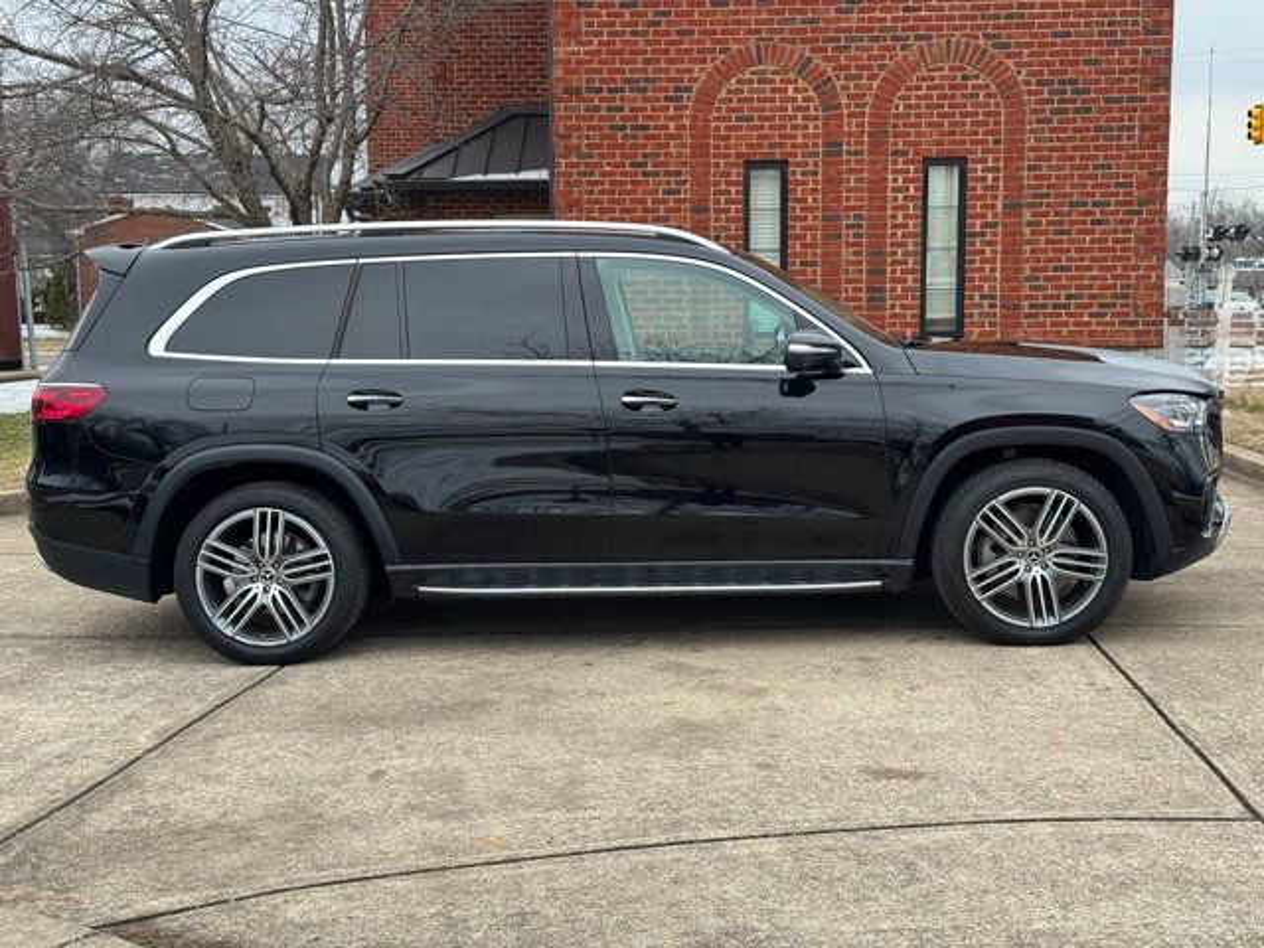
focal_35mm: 48
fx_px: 1753
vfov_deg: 30.3
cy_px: 474
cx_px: 632
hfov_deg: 39.7
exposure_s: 1/183
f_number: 1.78
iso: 64
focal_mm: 6.76
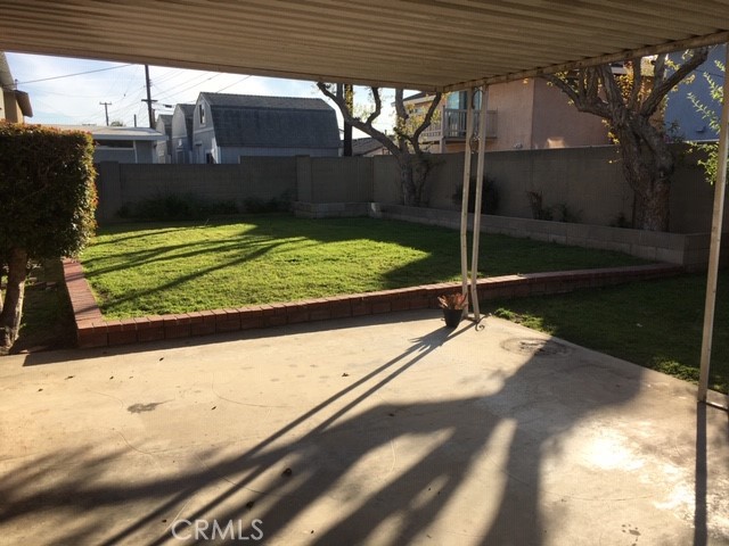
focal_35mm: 29
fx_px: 611
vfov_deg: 48.2
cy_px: 273
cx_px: 364
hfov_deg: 61.7
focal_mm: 4.15
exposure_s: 1/1183
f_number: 2.2
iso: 25
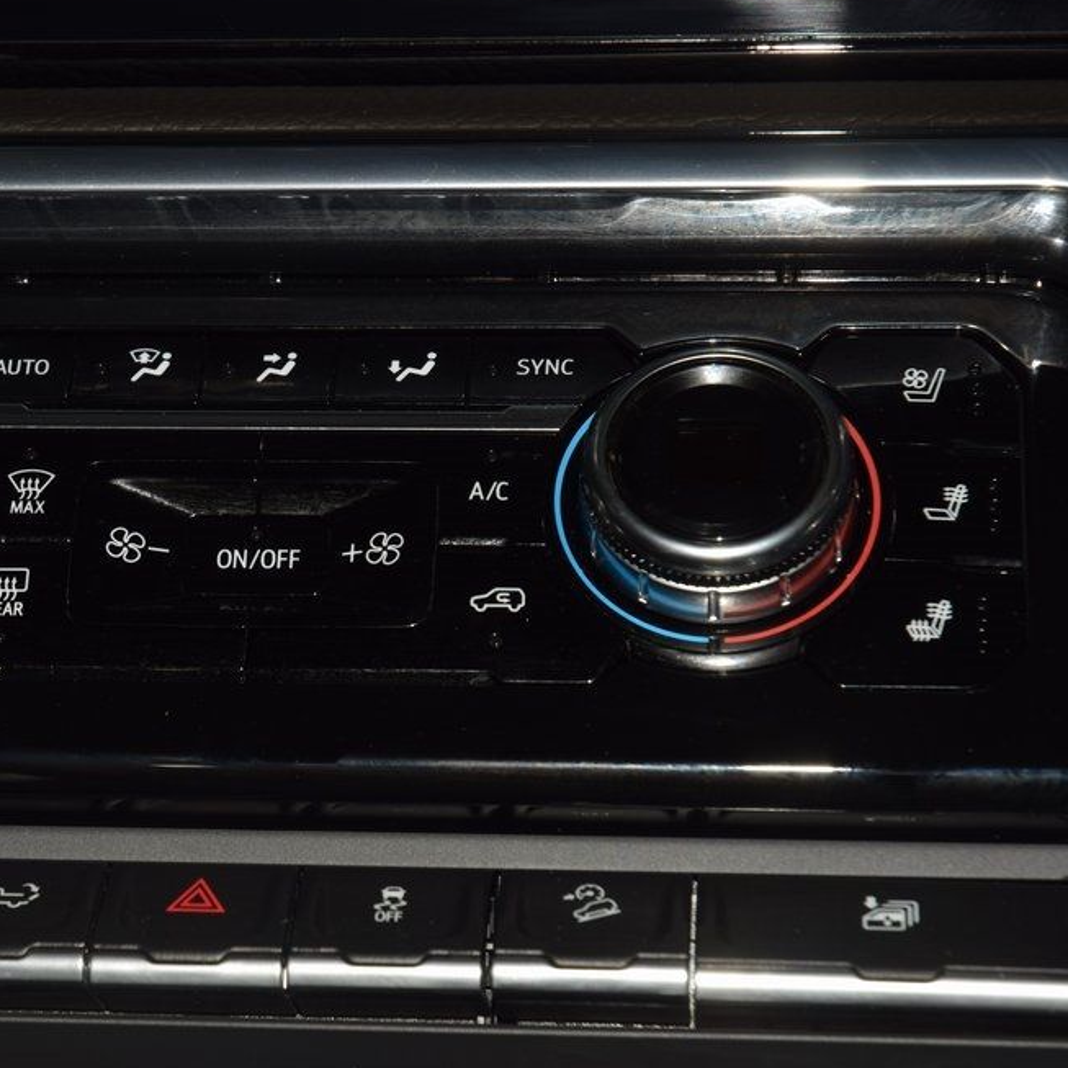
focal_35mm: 140
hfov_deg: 12.4
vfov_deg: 12.5
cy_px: 534
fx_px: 4887
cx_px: 257
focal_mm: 70
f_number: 8
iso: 100
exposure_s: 1/125
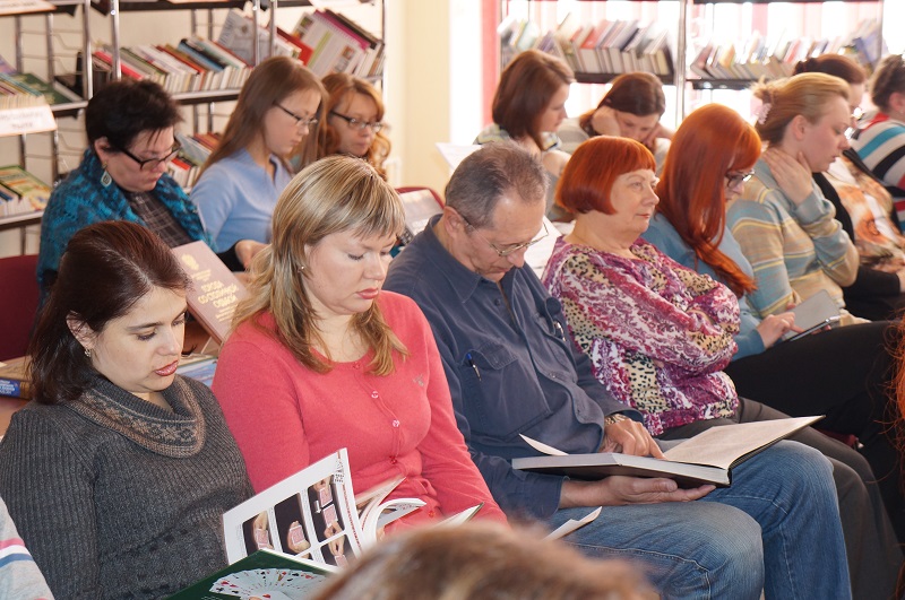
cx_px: 452
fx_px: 2071
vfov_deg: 16.5
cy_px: 300
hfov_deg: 24.7
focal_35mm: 82
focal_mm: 55
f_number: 5.6
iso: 800
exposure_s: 1/80
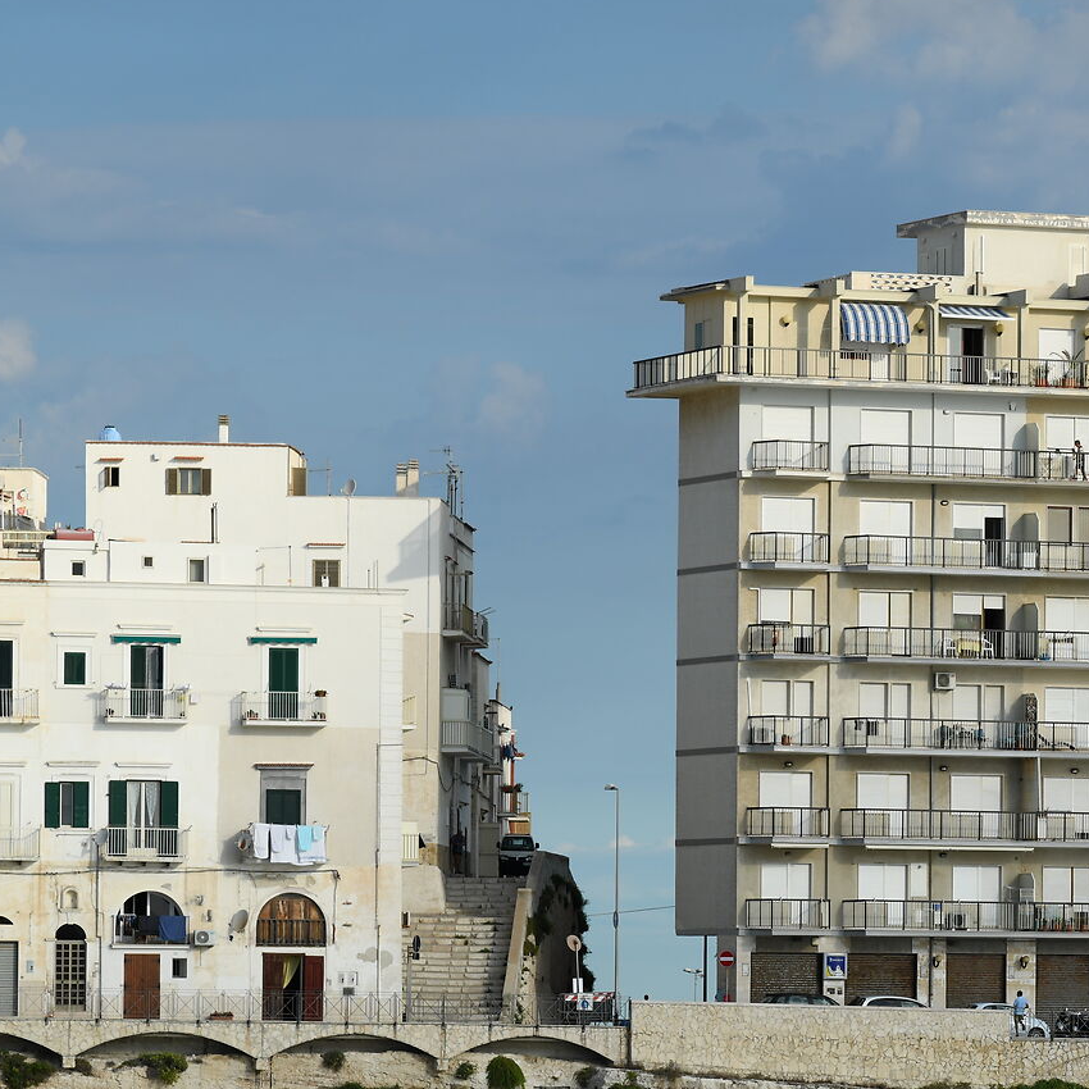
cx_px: 1423
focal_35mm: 252
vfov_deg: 6.9
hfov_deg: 6.9
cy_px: 874
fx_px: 8969
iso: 64
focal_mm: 105
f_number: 6.3
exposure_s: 1/400
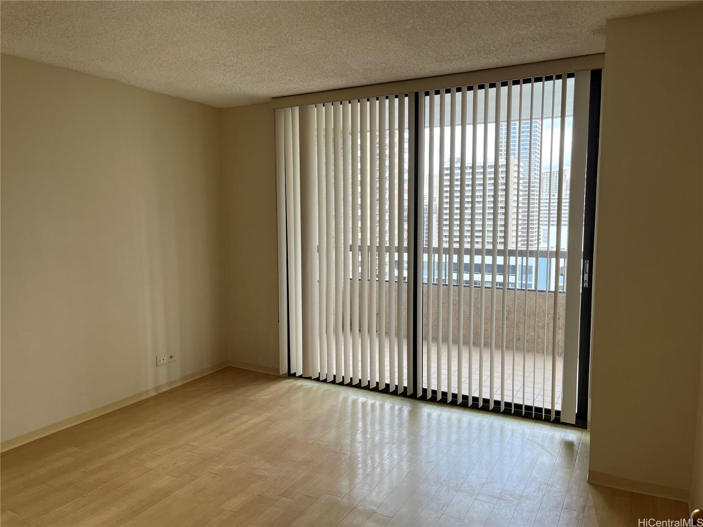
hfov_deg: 67.3
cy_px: 264
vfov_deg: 53.1
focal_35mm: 26
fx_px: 528
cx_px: 352
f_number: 1.6
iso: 40
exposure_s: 1/258
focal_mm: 5.1
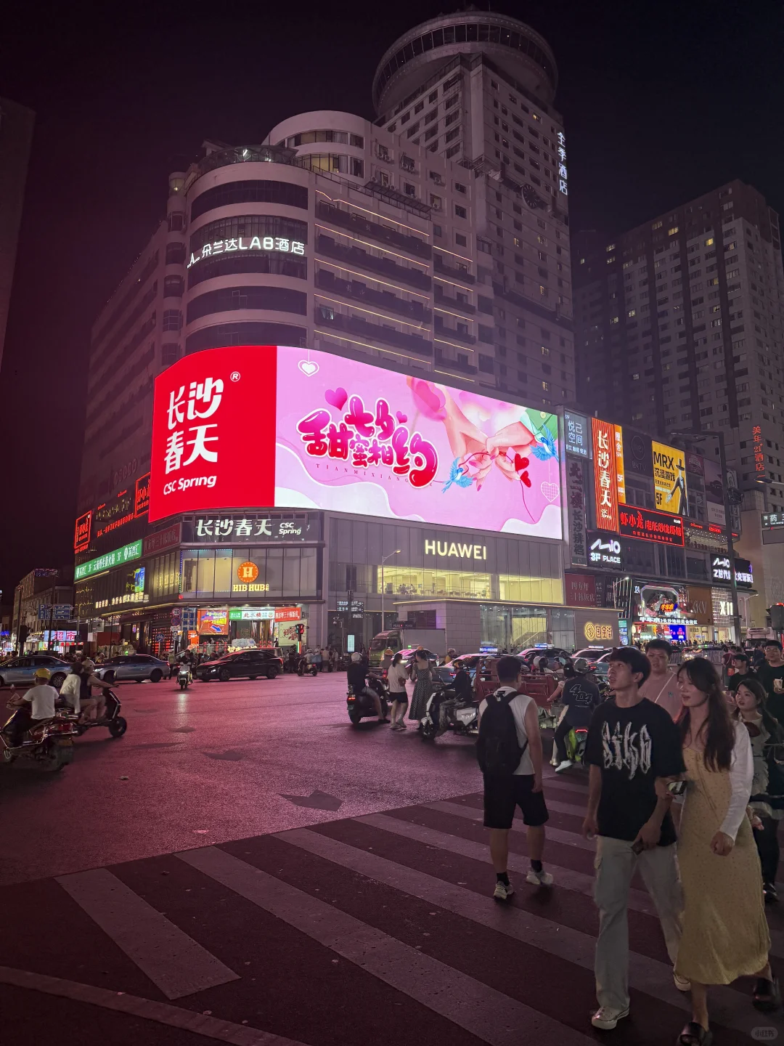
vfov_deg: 71.6
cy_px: 523
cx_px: 392
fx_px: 725
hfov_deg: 56.8
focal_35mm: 24
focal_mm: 6.76
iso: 125
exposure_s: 1/121
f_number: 1.78
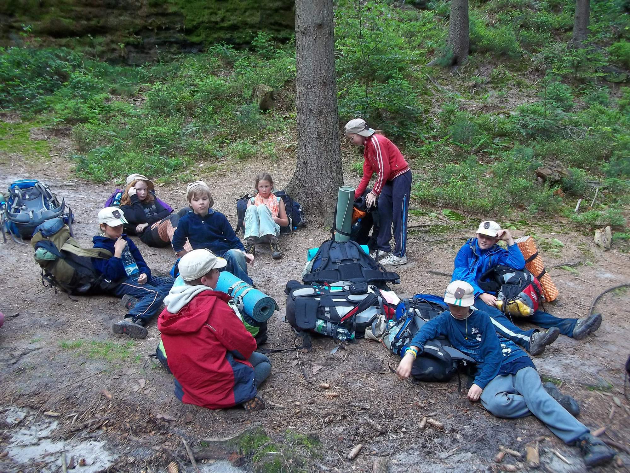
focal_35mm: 32
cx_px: 315
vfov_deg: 44.2
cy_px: 236
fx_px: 582
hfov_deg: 56.8
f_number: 2.9
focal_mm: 5.7
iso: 80
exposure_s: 1/50
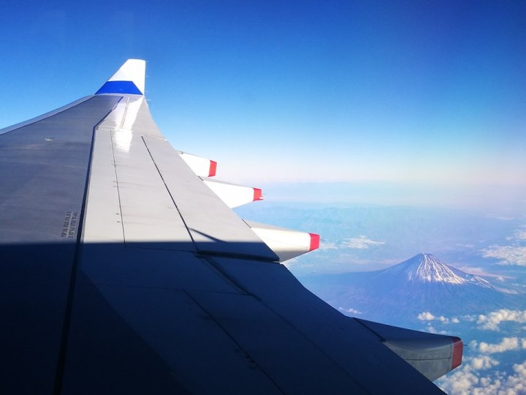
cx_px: 263
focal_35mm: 46
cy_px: 198
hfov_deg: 41.2
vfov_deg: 31.5
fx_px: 699
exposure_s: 1/639
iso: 50
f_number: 2.2
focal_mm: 4.5
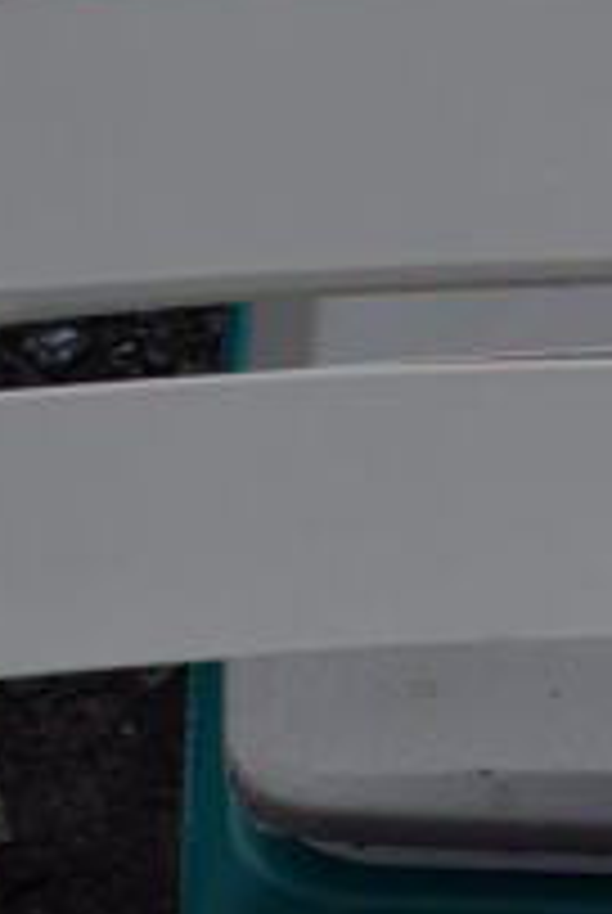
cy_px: 1421
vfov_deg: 12.5
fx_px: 3945
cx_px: 1089
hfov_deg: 8.5
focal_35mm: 155
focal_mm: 23
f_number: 8
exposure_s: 1/640
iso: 200
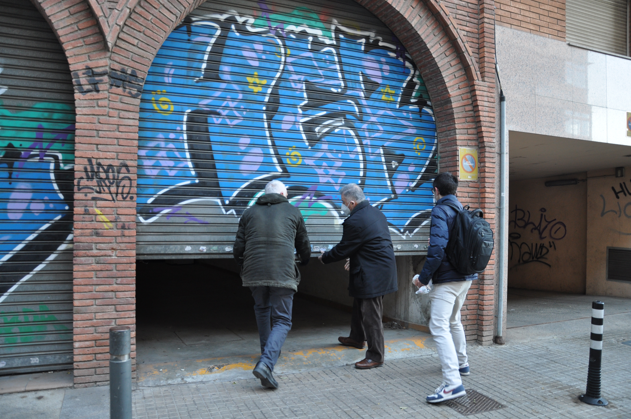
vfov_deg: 47.8
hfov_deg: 67.4
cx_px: 316
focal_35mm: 27
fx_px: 473
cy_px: 210
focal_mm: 18
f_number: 4
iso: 450
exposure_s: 1/60
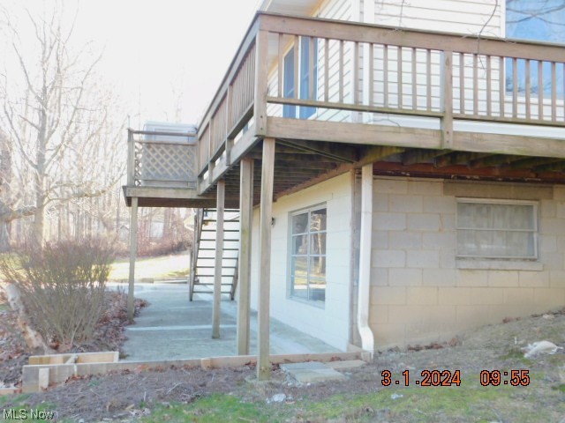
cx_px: 282
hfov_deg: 46.8
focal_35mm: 40
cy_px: 212
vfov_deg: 36.0
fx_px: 653
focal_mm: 7.1
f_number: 3.6
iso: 125
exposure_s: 1/50
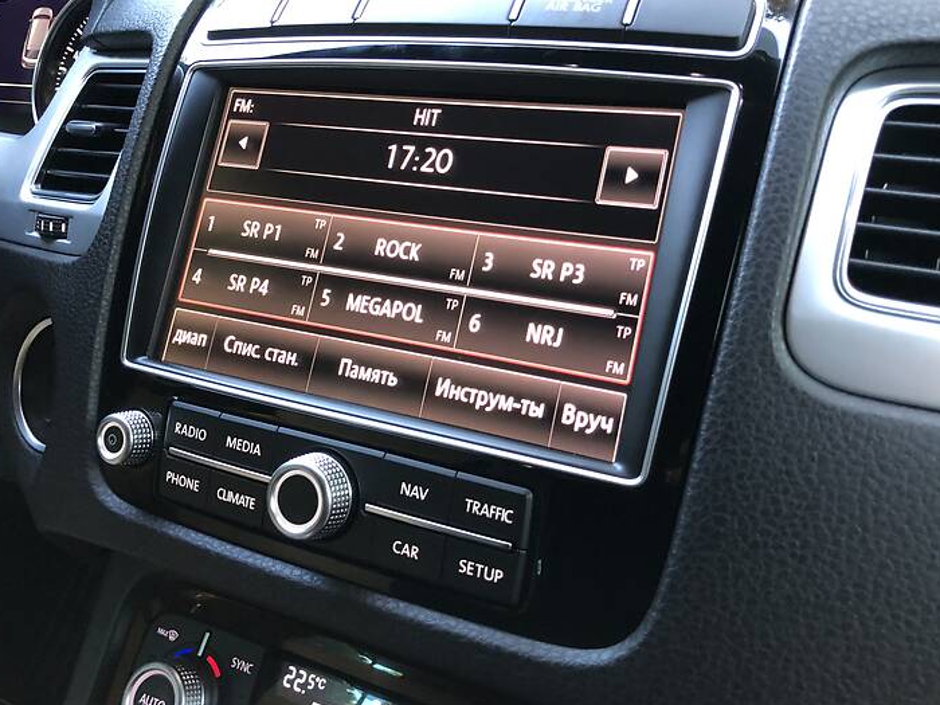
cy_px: 316
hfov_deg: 56.8
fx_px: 869
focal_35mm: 32
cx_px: 475
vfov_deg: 44.1
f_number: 1.8
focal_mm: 4
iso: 100
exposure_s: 1/9
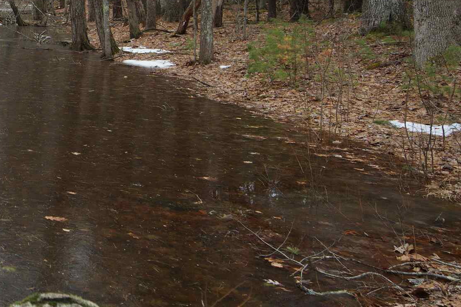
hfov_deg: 28.1
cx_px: -111
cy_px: 14
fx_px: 781
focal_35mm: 61
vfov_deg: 21.6
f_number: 4.5
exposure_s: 1/200
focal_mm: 22
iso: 1000
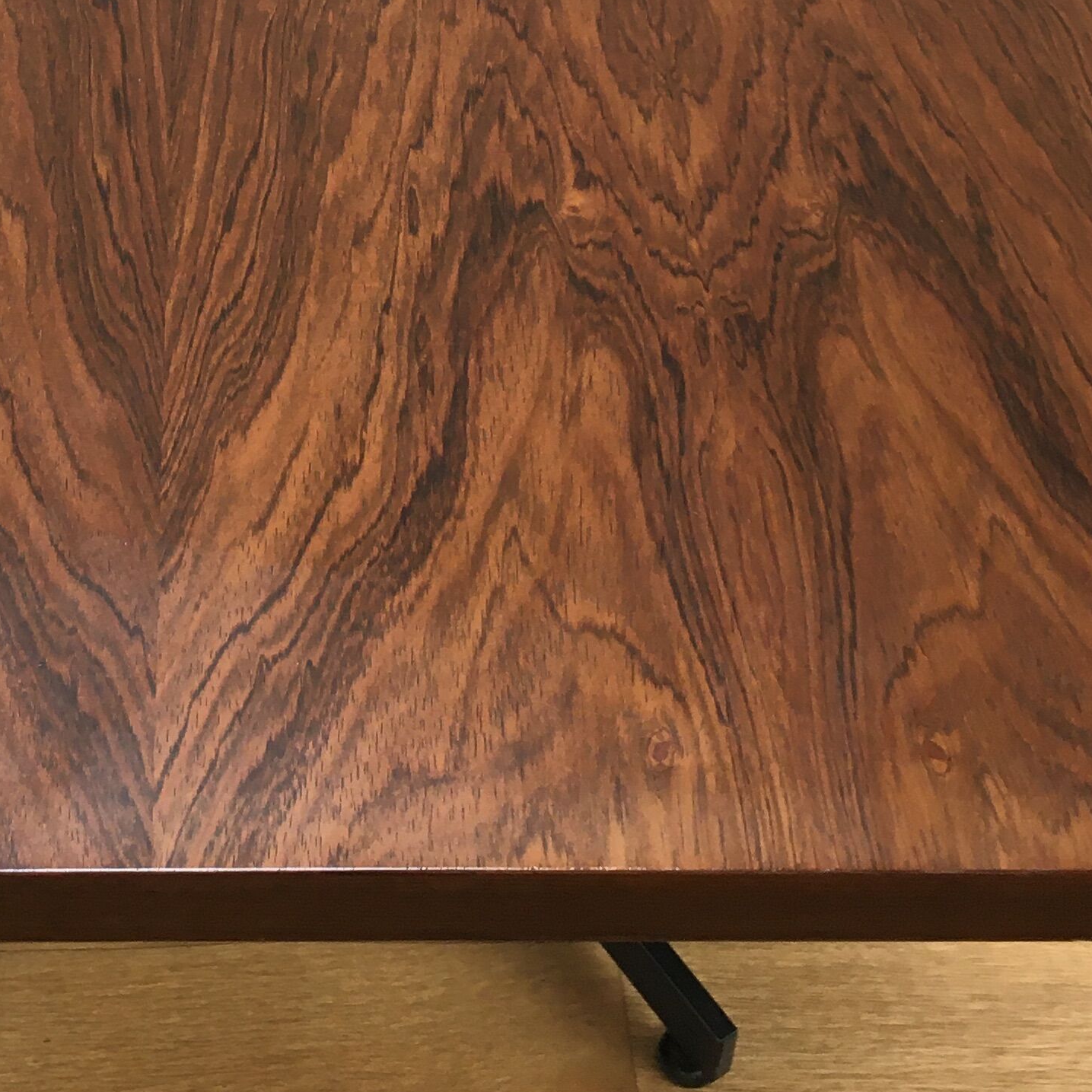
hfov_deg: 23.5
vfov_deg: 23.0
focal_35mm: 72
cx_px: 174
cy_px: -5
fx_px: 2570
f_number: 2.2
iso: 25
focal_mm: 4.15
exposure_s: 1/33
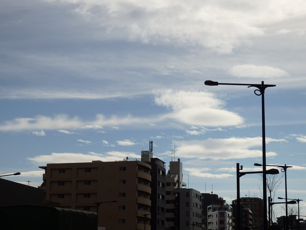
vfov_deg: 20.2
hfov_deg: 26.7
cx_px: 153
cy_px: 115
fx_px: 645
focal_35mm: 73
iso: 125
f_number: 12.7
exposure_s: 1/320
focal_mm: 13.1
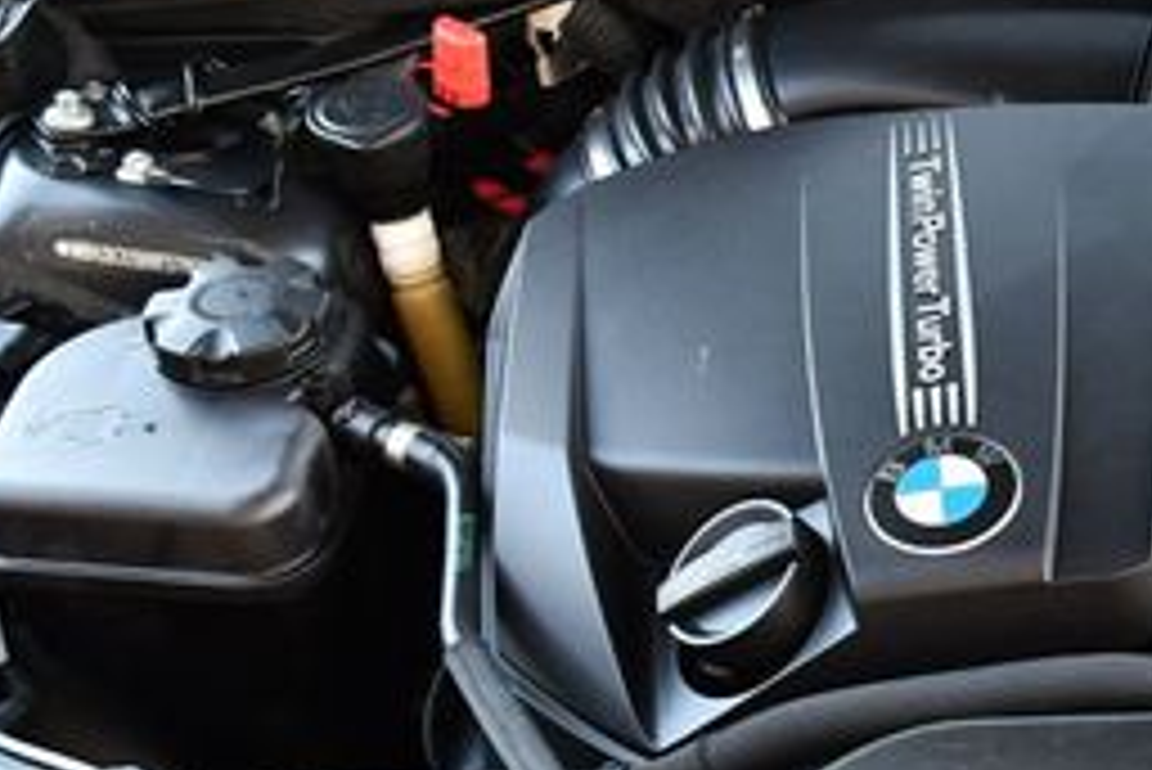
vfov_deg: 15.1
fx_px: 2882
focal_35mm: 90
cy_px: 608
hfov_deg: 21.5
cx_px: 1256
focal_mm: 18
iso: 800
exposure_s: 1/200
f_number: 3.5
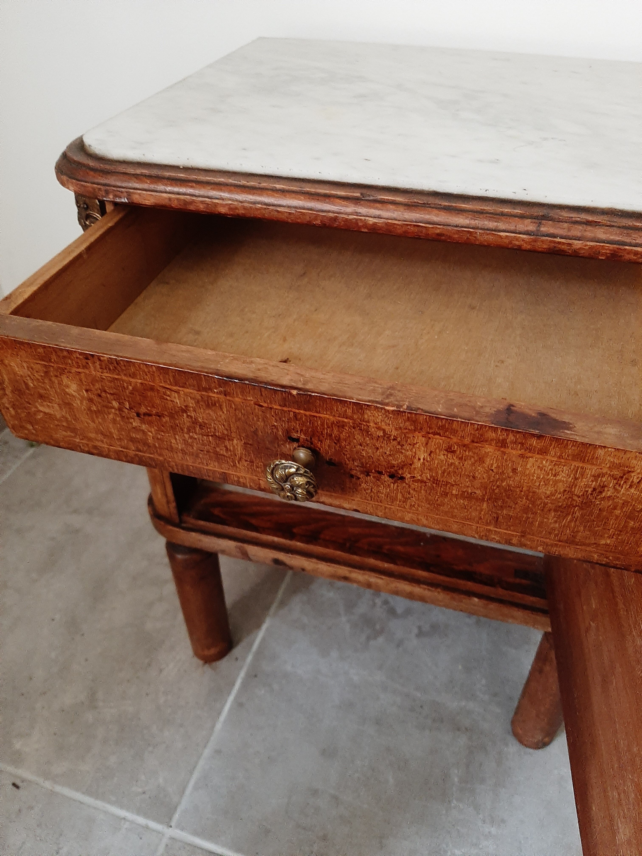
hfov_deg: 53.1
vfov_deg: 67.3
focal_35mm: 26
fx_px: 643
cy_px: 428
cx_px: 321
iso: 250
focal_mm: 3.93
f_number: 1.7
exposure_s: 1/50
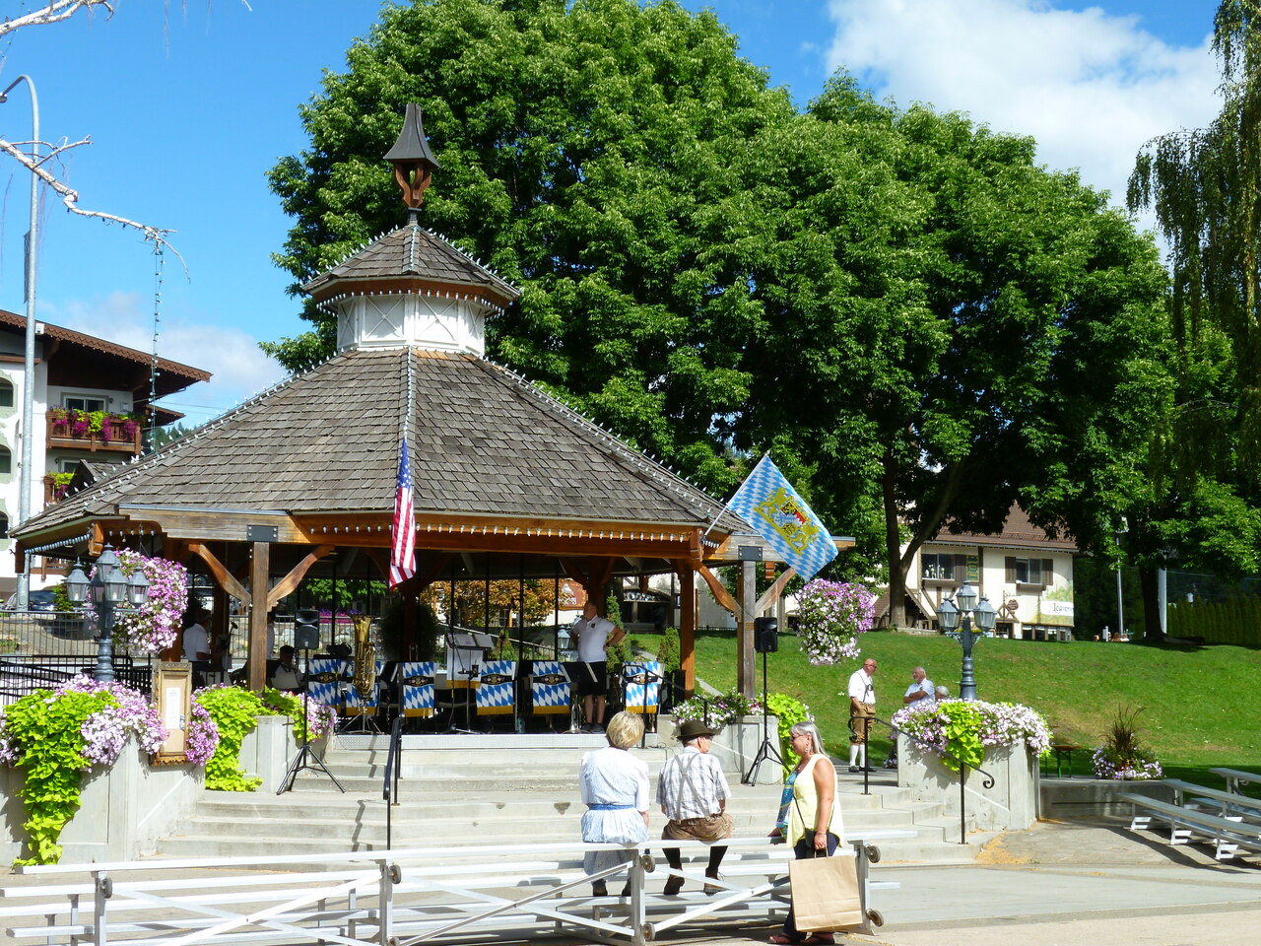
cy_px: 473
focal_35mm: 57
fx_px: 2076
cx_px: 630
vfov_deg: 25.7
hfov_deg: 33.8
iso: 80
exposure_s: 1/320
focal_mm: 10.3
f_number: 4.6
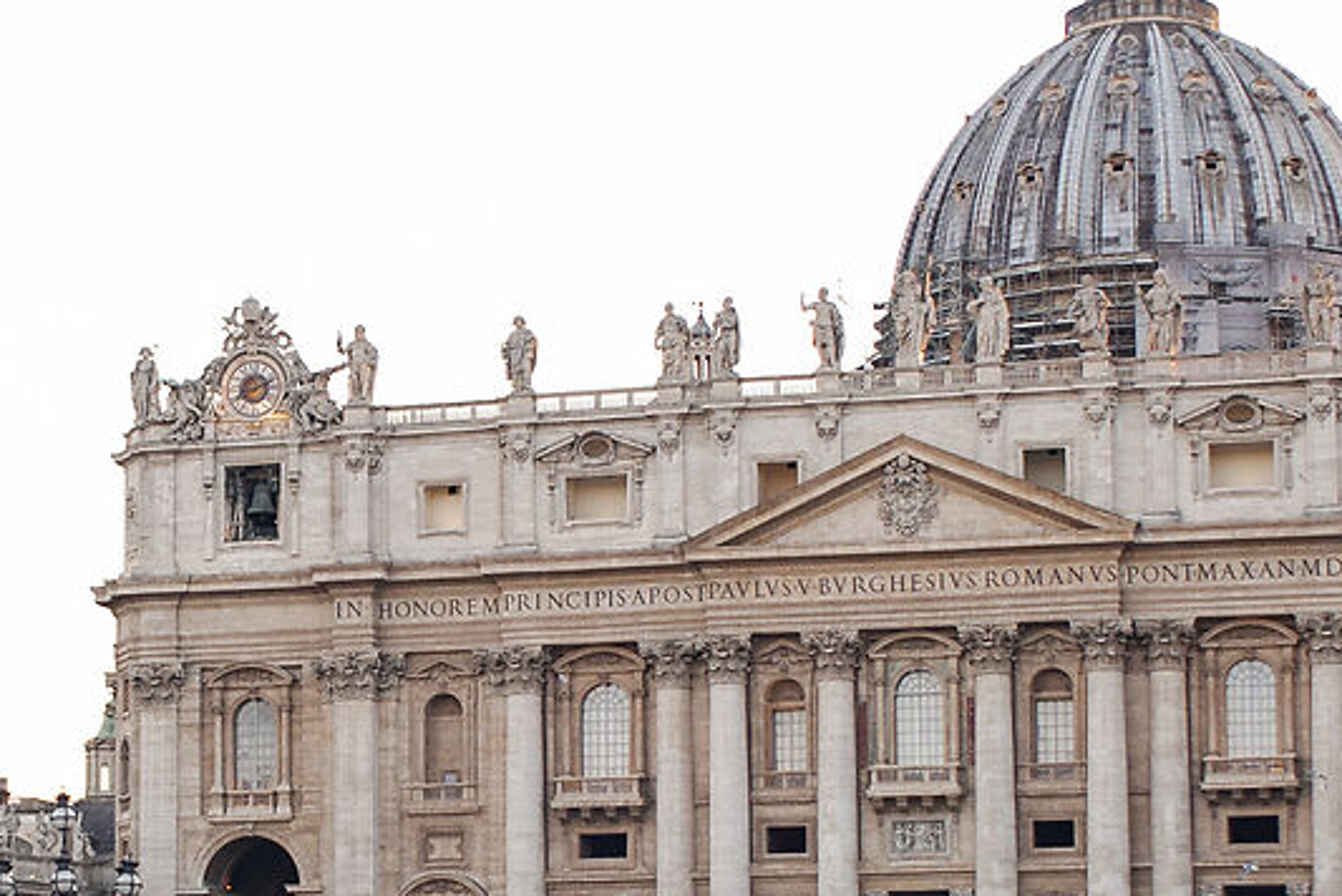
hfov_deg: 18.8
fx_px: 4028
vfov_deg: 12.6
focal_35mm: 108
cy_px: 725
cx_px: 312
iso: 100
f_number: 3.5
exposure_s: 1/125
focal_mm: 24
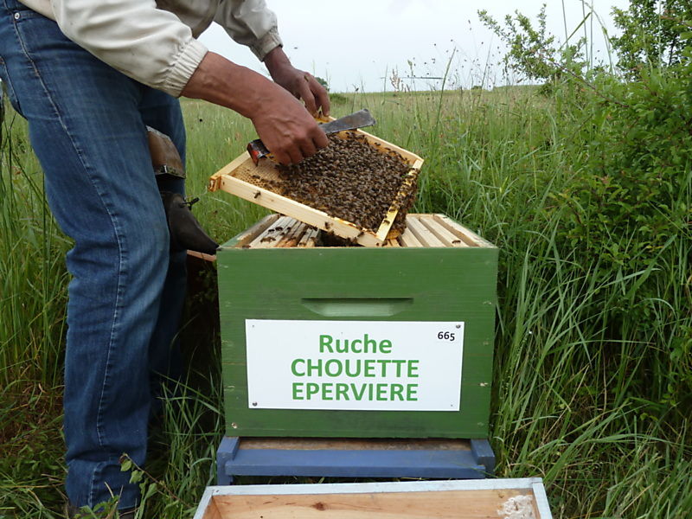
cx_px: 346
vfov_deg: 54.9
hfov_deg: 69.4
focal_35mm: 25
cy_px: 260
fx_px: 500
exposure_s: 1/320
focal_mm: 4.1
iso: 80
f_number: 4
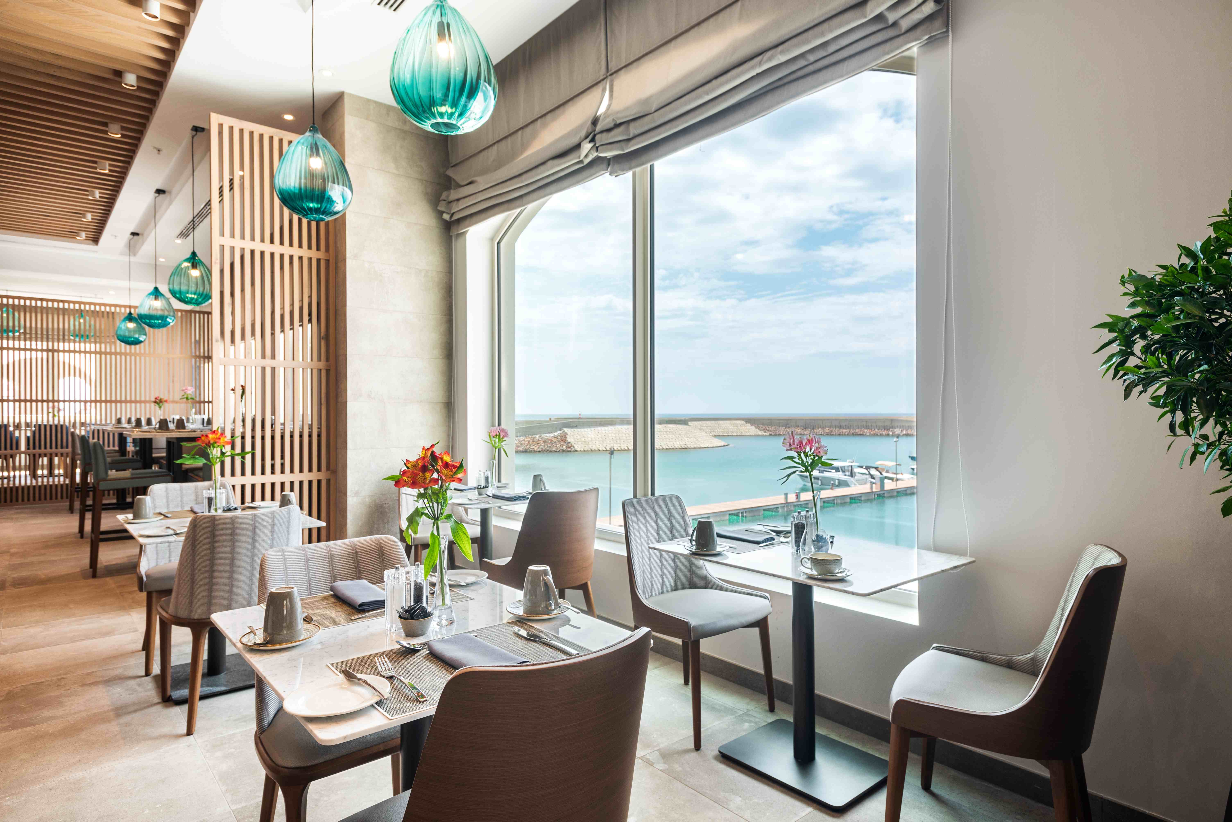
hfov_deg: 84.0
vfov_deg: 62.0
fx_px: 685
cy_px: 411
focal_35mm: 20
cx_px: 616
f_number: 6.3
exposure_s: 1/25
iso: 100
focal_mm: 20
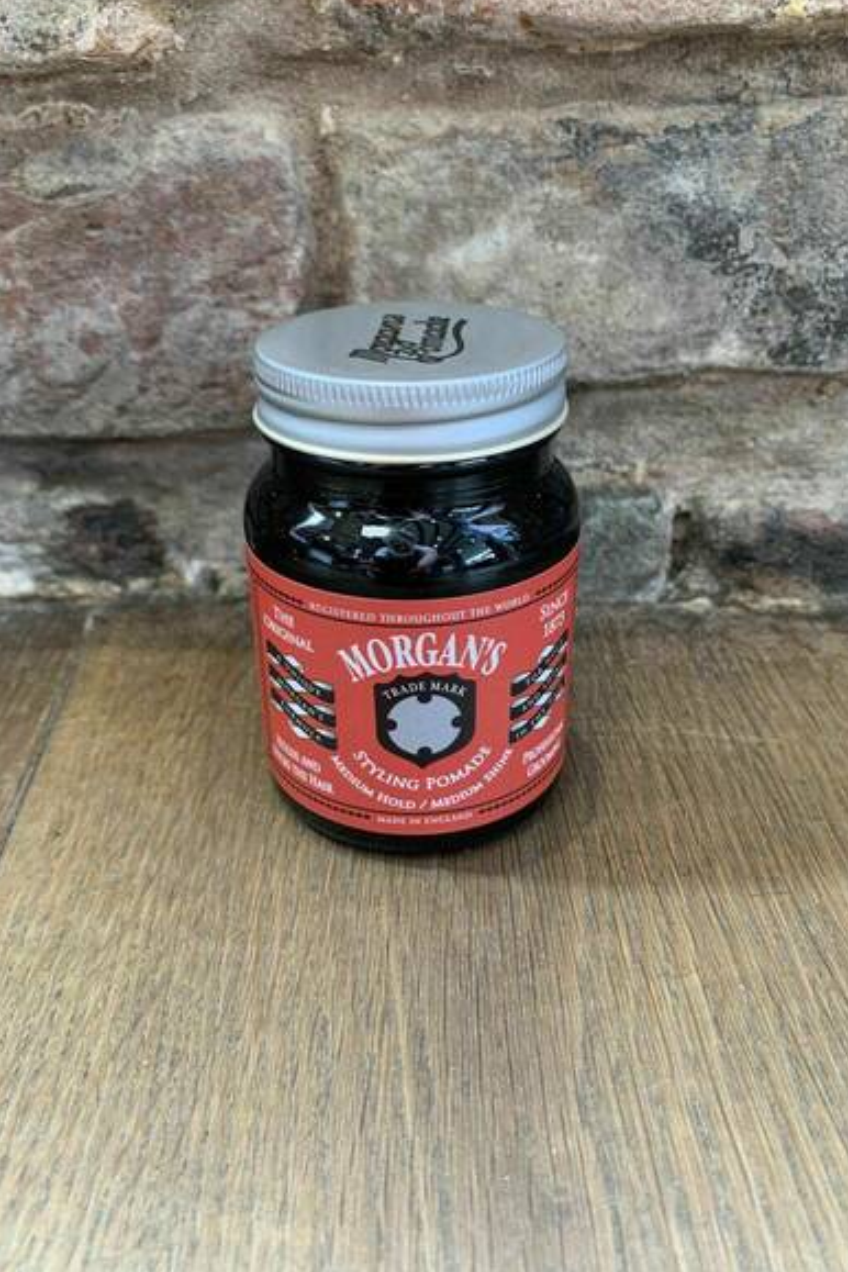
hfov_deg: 46.4
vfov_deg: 65.5
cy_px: 639
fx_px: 989
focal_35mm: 28
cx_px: 404
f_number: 1.8
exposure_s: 1/50
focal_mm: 4.25
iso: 100
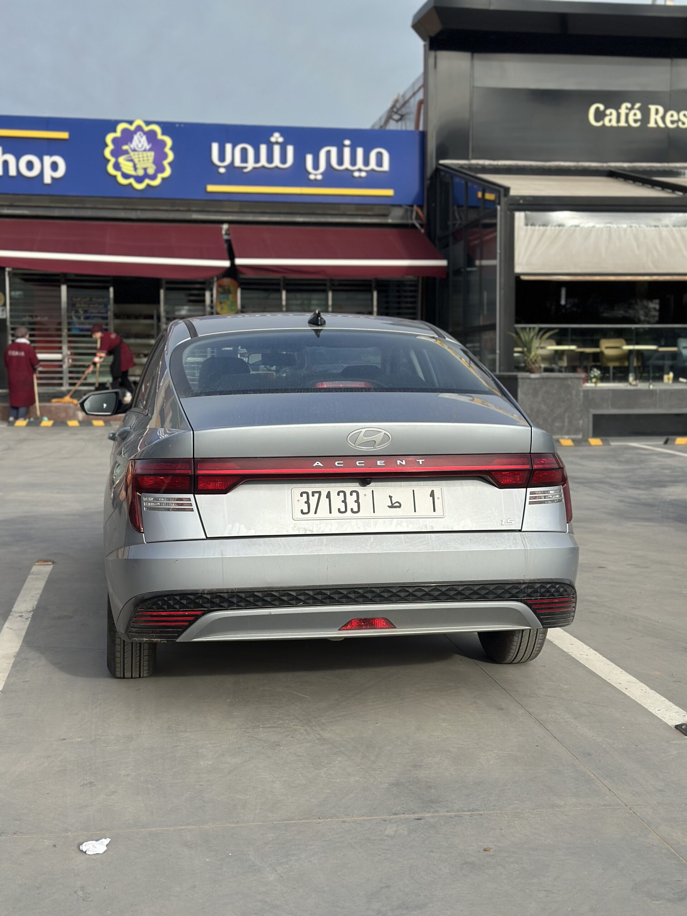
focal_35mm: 48
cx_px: 344
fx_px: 1270
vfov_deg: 39.7
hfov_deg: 30.3
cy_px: 458
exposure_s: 1/4367
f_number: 1.78
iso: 80
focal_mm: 6.86
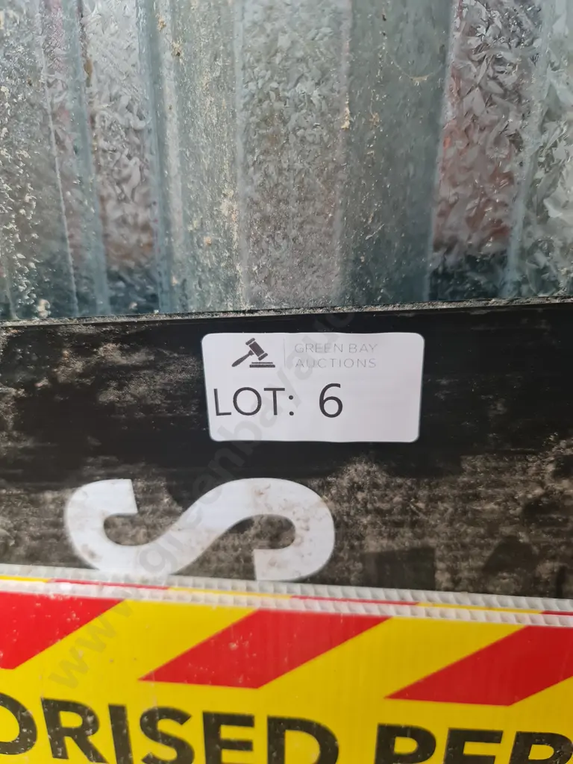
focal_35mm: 25
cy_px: 382
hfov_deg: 54.9
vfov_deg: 69.4
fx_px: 552
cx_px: 286
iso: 400
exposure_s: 1/50
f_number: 1.8
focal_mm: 7
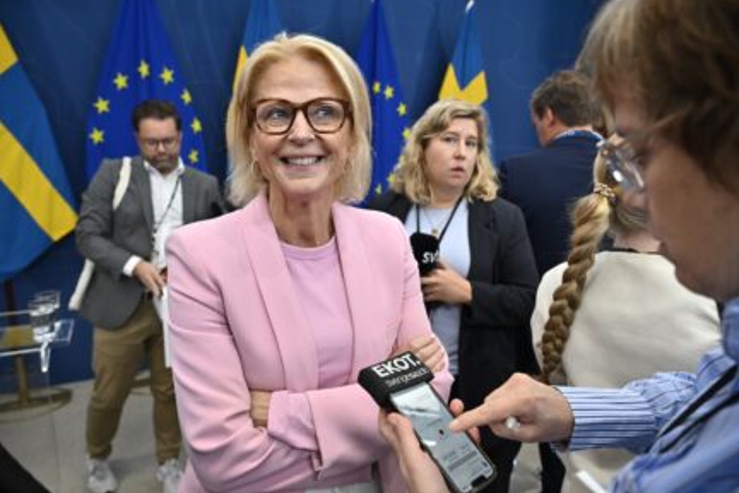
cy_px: 246
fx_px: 513
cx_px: 358
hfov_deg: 71.5
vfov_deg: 51.3
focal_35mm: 25
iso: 720
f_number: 4
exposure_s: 1/200
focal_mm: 24
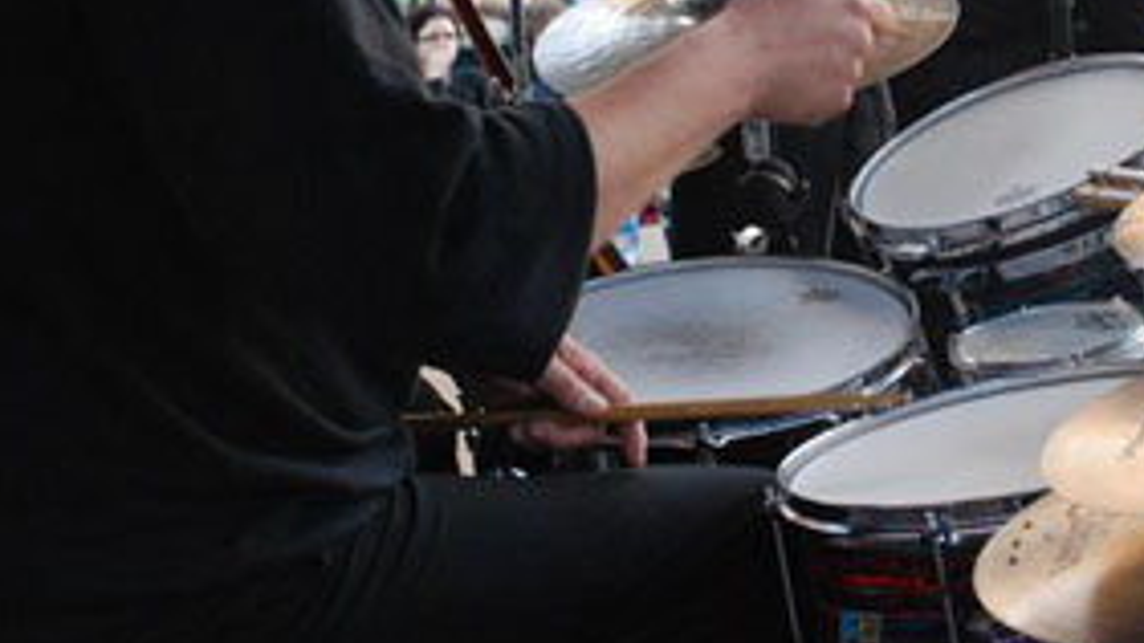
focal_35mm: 98
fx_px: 2970
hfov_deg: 21.6
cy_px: 140
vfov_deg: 12.3
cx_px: 851
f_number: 6.3
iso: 1250
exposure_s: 1/160
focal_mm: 35
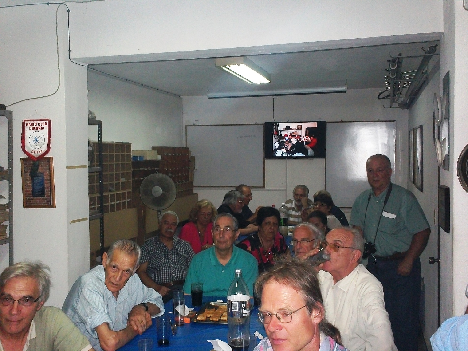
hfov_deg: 49.0
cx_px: 234
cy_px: 176
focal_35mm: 38
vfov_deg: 37.7
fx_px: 514
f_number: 4.5
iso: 250
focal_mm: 6.3
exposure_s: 1/30
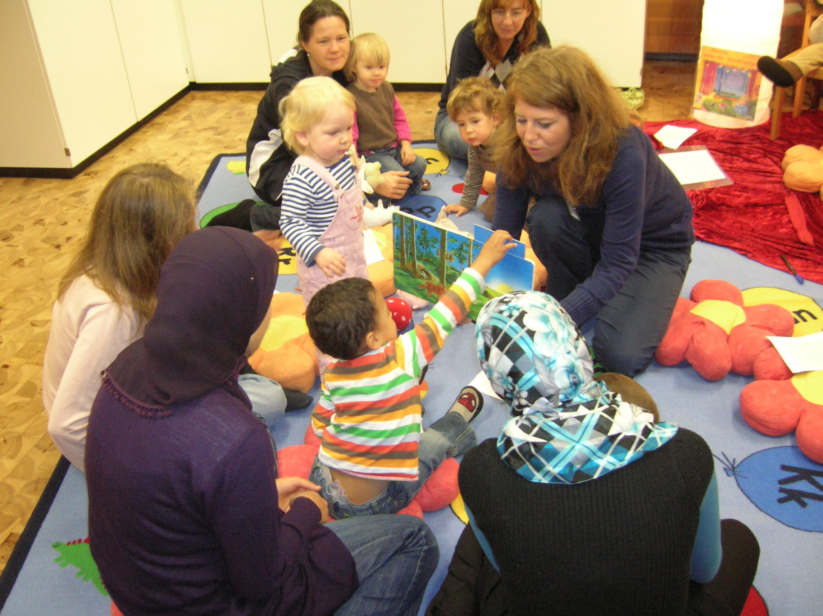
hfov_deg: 52.7
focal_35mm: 35
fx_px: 831
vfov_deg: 40.6
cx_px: 412
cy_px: 308
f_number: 2.9
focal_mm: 5.8
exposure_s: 1/15.3
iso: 200
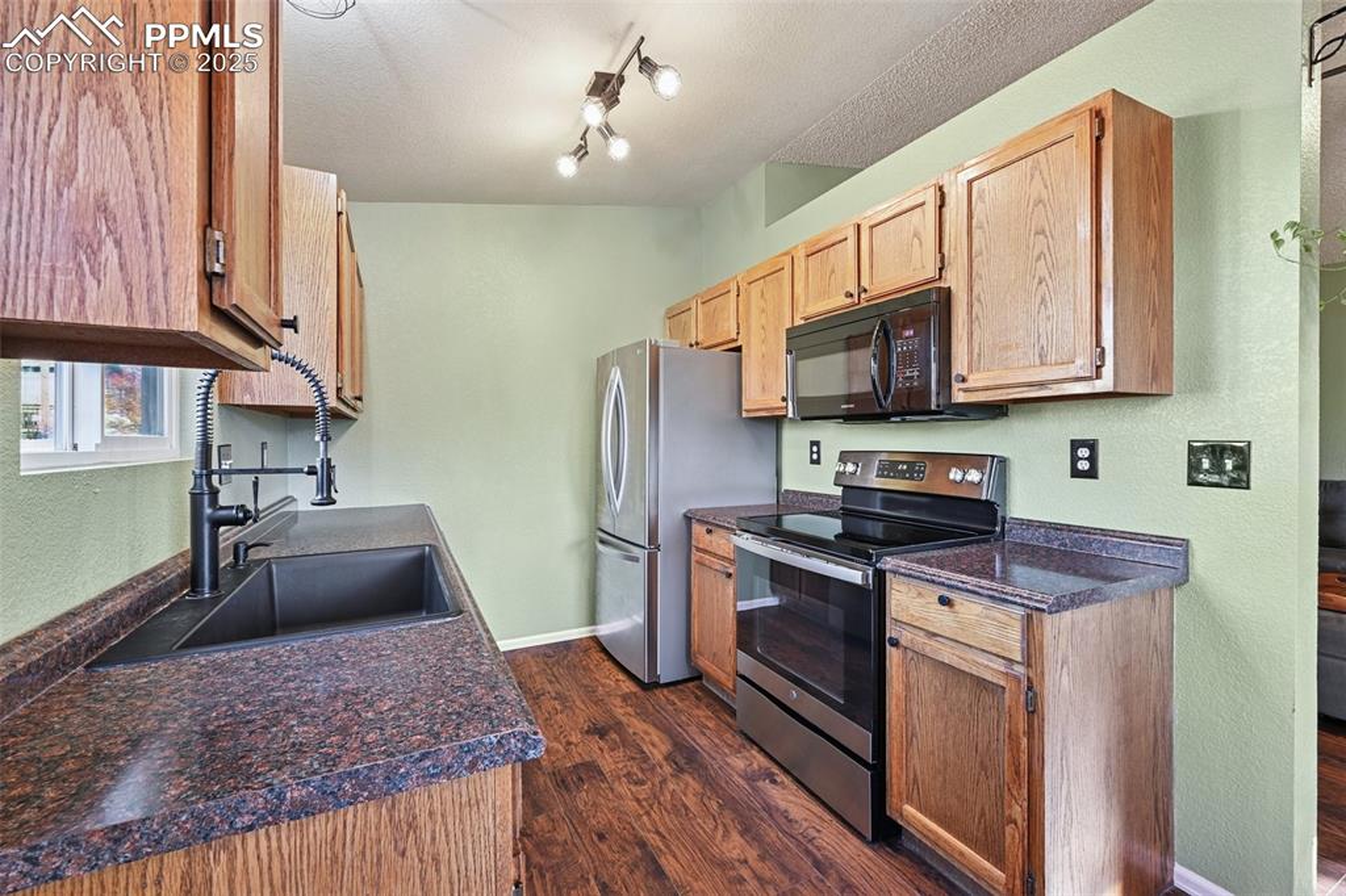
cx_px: 673
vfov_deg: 77.3
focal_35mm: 15
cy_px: 448
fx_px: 561
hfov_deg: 100.4
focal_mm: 15
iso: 100
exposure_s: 2
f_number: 11
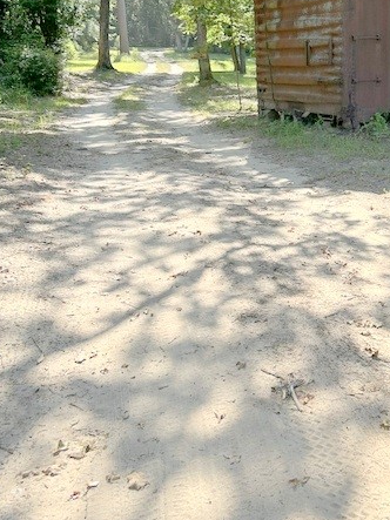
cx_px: 324
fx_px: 706
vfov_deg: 39.9
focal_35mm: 47
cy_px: 170
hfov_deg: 30.0
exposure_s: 1/1531
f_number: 1.5
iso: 50
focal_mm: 5.7
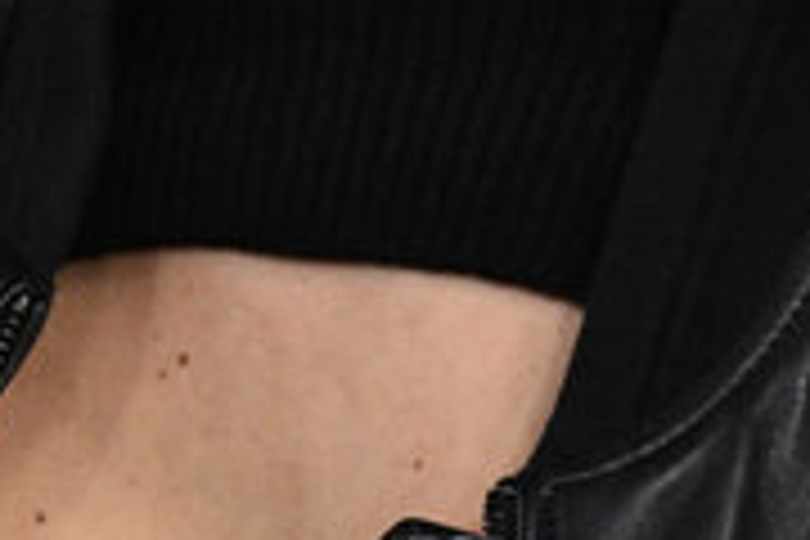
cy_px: -212
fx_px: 71702
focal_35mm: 3187
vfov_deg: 0.4
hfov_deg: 0.6
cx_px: -94
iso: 2500
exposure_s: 1/2000
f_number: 4
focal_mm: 560
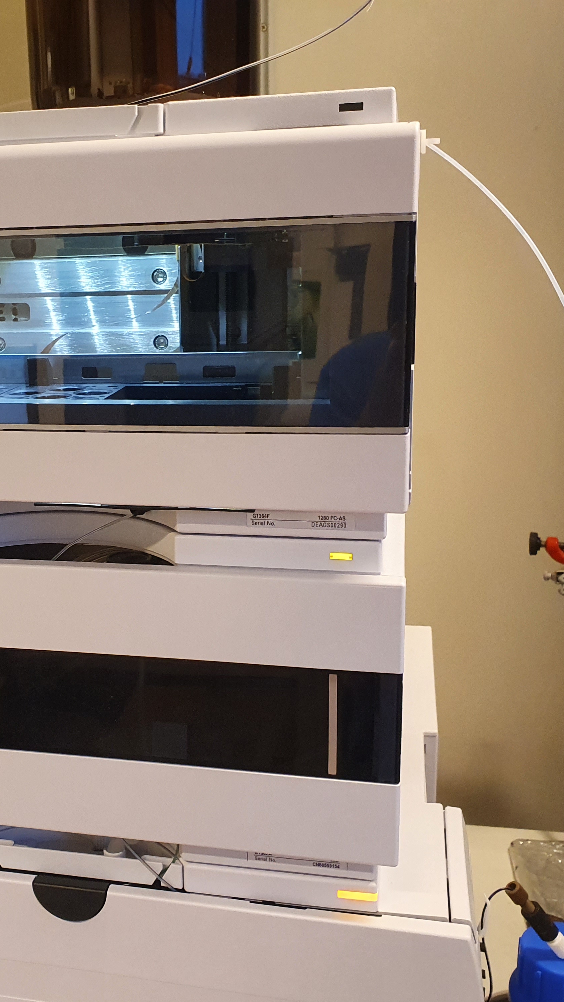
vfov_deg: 52.8
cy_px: 501
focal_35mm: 38
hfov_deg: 30.4
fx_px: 1010
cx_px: 104
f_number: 2.4
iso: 400
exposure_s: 1/50
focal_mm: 4.32
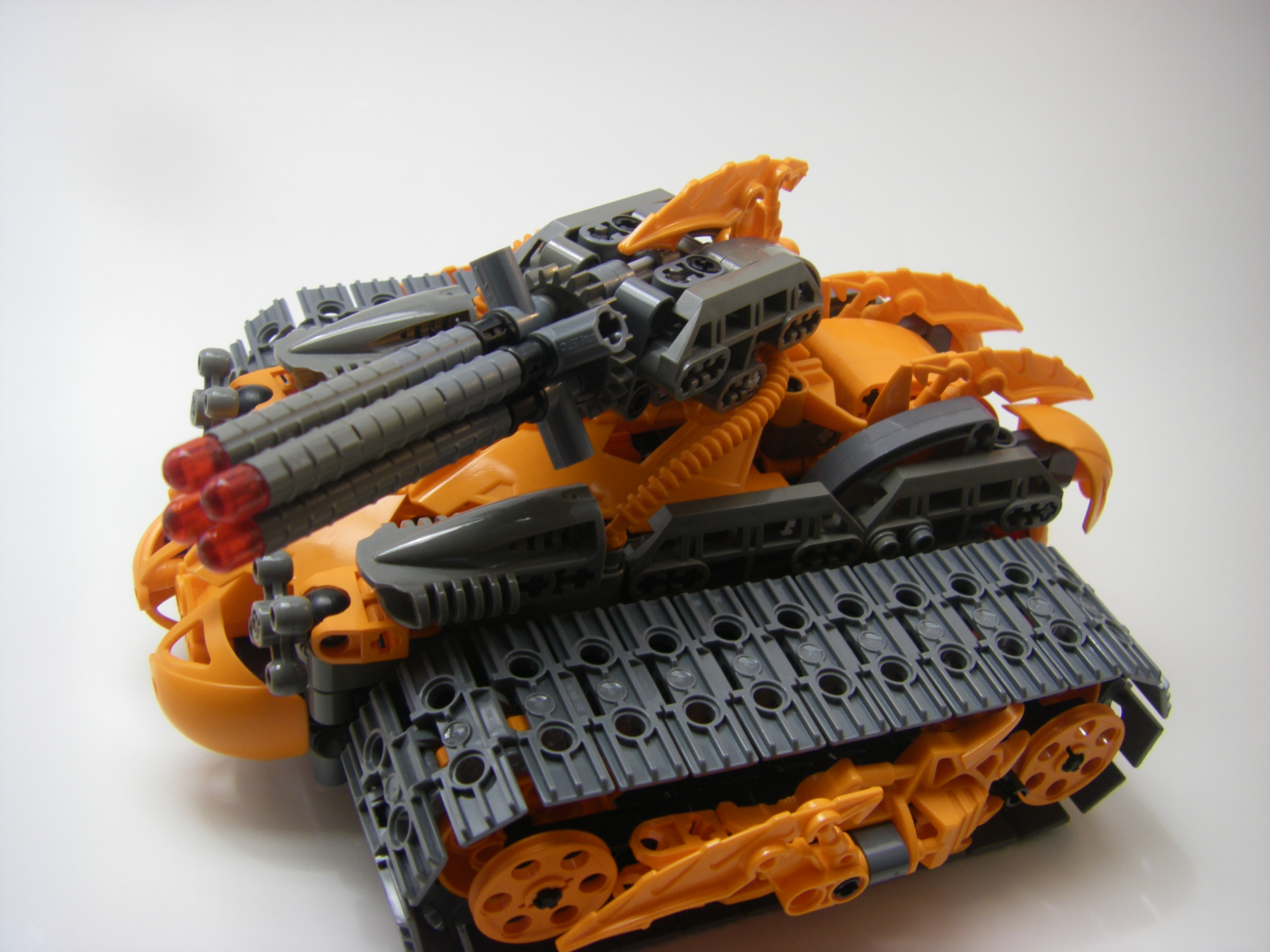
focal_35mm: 38
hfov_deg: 49.0
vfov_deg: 37.7
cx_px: 635
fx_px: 1394
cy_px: 476
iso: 80
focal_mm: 6.3
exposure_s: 1/50
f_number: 3.5
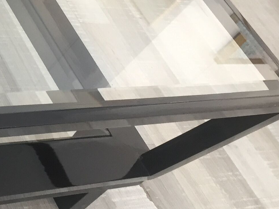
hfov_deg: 18.4
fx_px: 782
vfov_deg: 14.9
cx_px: -116
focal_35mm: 97
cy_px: -11
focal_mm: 4.15
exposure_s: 1/33
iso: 100
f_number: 2.2
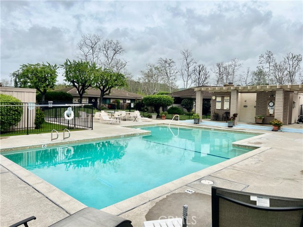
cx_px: 152
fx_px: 228
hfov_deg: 67.3
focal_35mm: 26
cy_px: 114
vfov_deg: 53.1
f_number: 1.5
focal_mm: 5.7
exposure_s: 1/4630
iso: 50
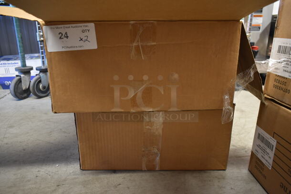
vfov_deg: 48.0
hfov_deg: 67.3
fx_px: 218
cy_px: 97
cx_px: 146
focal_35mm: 27
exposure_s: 1/30
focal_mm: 18
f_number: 3.5
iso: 1250
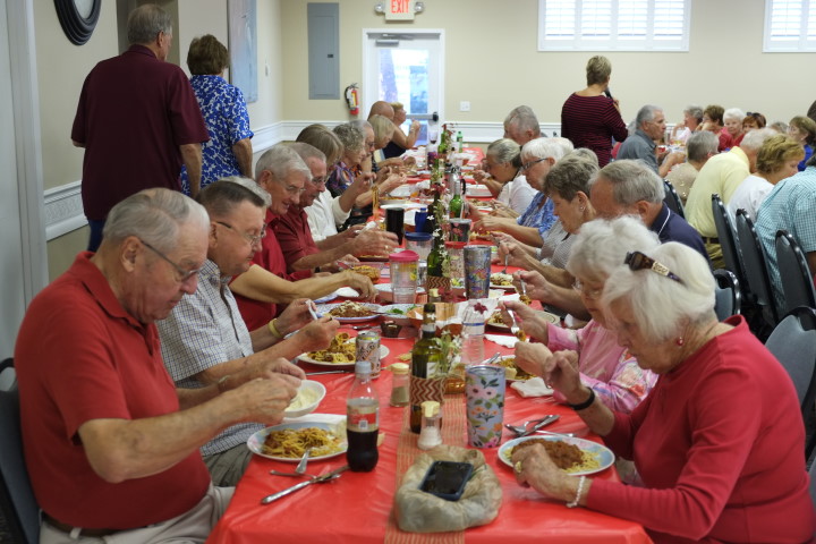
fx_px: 1020
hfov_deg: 43.6
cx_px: 408
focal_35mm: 45
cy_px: 272
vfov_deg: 29.9
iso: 800
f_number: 3.6
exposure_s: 1/42
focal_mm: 30.2
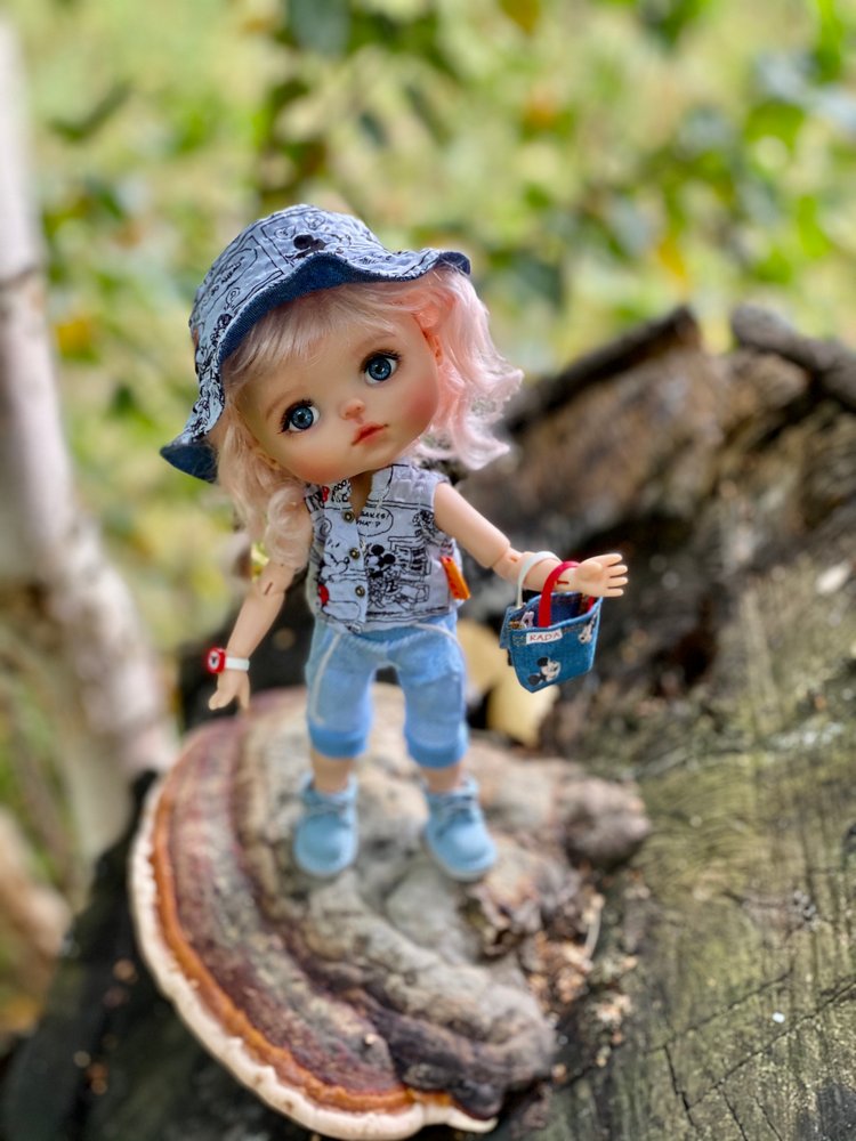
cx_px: 428
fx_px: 1715
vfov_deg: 36.8
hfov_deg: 28.0
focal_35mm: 52
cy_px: 570
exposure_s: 1/122
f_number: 2
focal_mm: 6
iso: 160
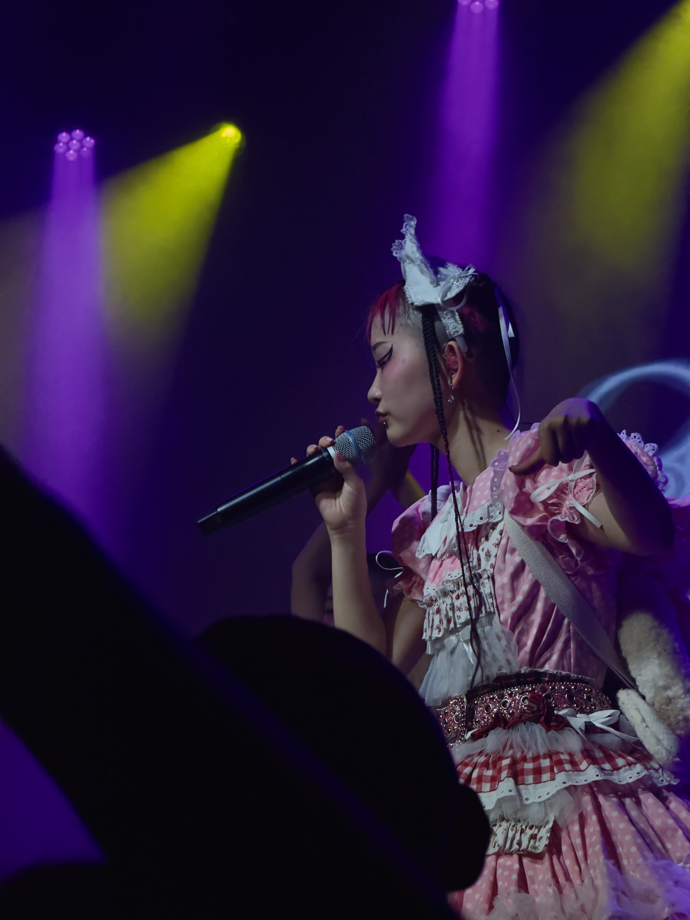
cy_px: 460
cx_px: 345
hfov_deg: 12.3
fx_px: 3189
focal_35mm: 120
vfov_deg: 16.4
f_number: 2.8
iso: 200
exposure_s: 1/100
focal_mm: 15.66
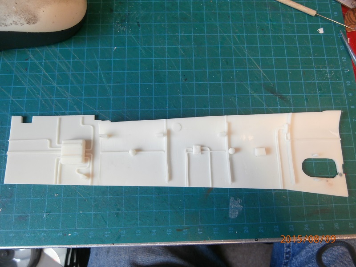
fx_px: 247
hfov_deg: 71.6
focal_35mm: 24
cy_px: 134
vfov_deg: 56.8
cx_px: 178
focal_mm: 4.2
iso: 160
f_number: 3
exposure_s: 1/30
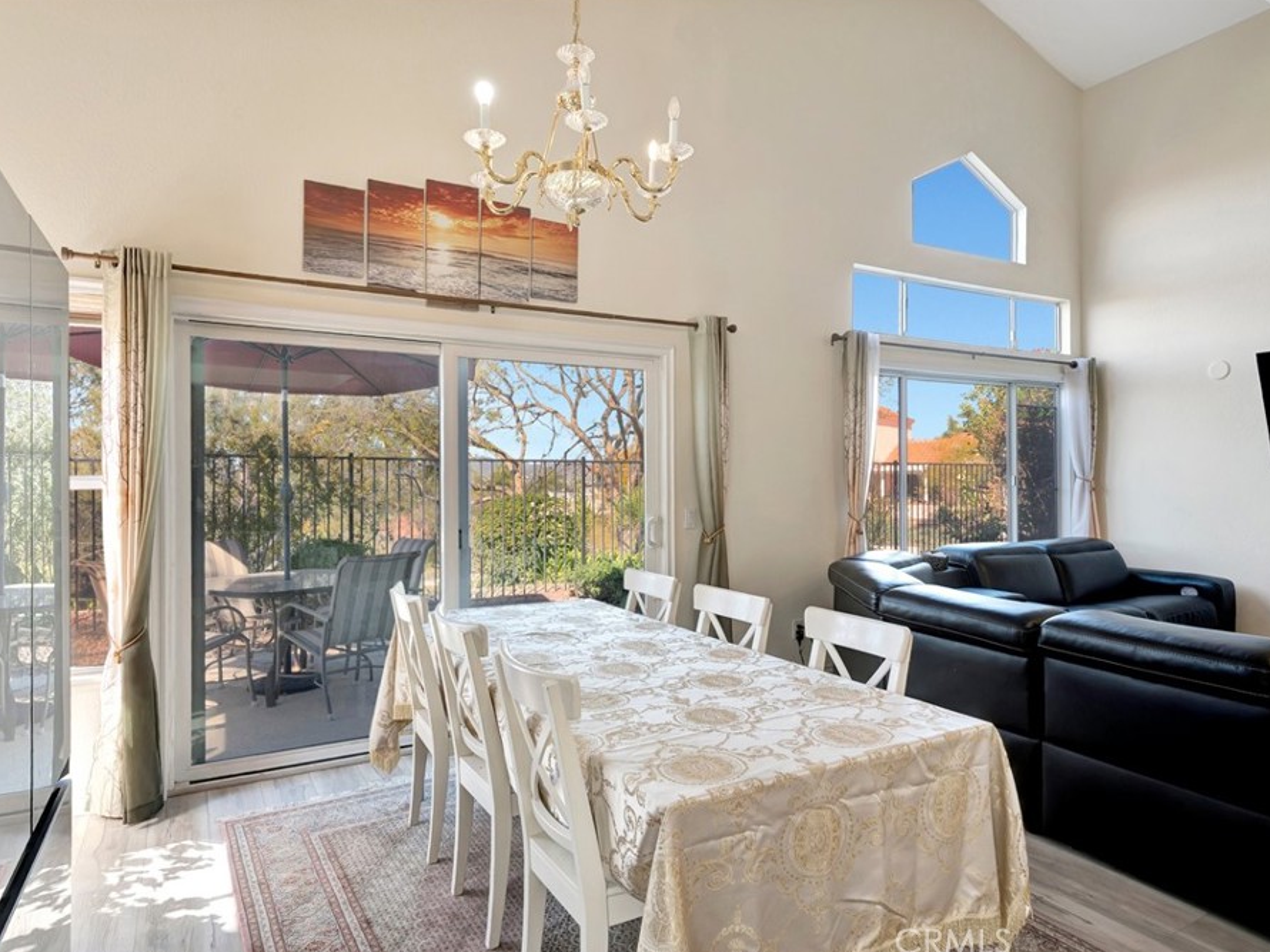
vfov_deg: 63.4
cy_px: 477
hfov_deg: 79.0
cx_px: 649
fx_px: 770
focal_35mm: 21
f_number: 8
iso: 400
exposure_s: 1/100
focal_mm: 19
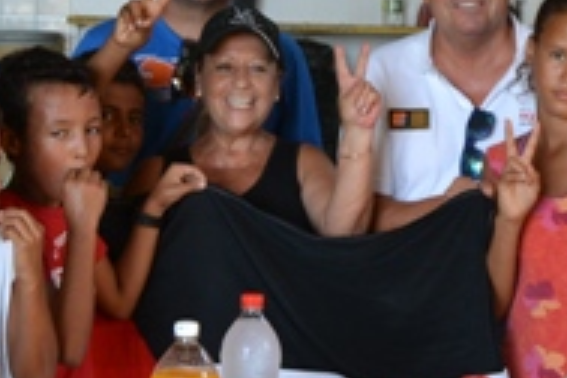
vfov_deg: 10.4
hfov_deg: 15.4
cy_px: 98
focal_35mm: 132
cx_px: 441
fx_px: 2079
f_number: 4.5
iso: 400
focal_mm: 26
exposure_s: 1/80
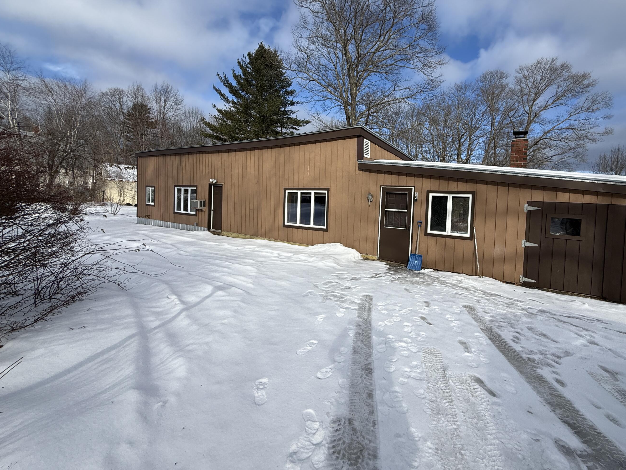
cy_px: 207
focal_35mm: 16
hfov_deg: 93.9
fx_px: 289
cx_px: 355
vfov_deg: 77.8
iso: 50
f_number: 2.2
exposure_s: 1/2410
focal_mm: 2.22
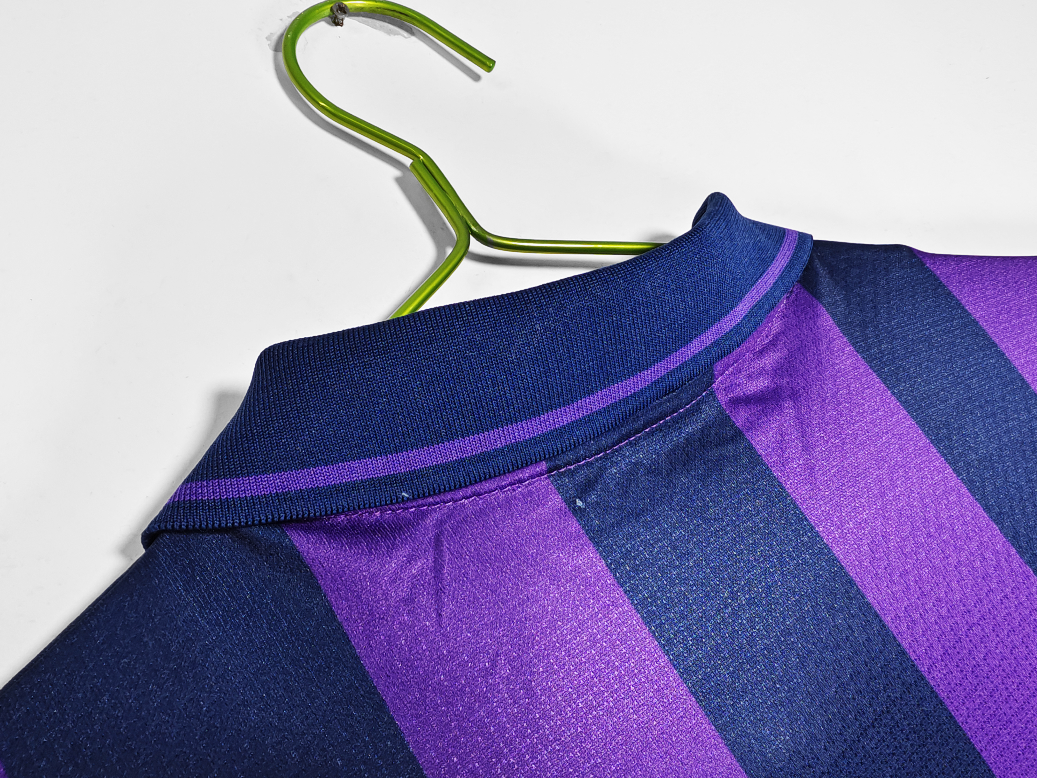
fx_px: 689
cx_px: 518
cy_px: 389
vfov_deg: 58.9
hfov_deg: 73.9
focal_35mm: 23
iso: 116
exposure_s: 1/50
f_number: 2.2
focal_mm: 2.59
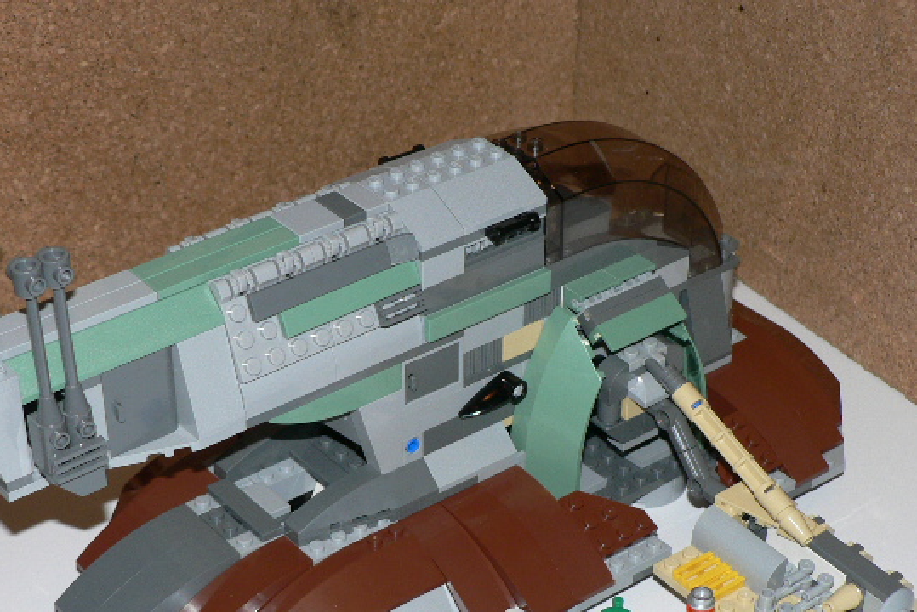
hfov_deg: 25.7
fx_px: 2013
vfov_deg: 17.3
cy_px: 394
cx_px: 425
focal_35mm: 79
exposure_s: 1/60
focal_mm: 10.7
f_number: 3.2
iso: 100
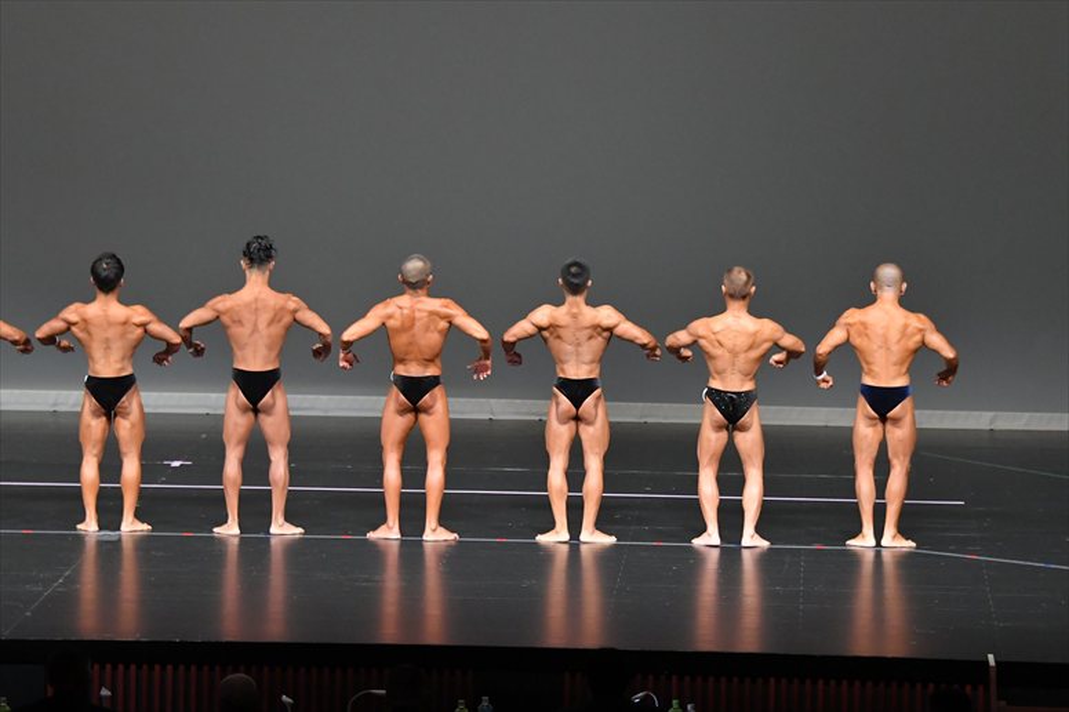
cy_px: 356
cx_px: 534
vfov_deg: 8.2
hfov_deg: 12.2
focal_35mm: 168
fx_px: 4986
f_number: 5.6
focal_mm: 112
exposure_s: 1/400
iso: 5000
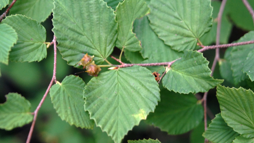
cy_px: 61
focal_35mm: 111
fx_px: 747
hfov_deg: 19.3
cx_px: 126
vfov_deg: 10.9
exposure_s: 1/50
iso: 400
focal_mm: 70
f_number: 4.8
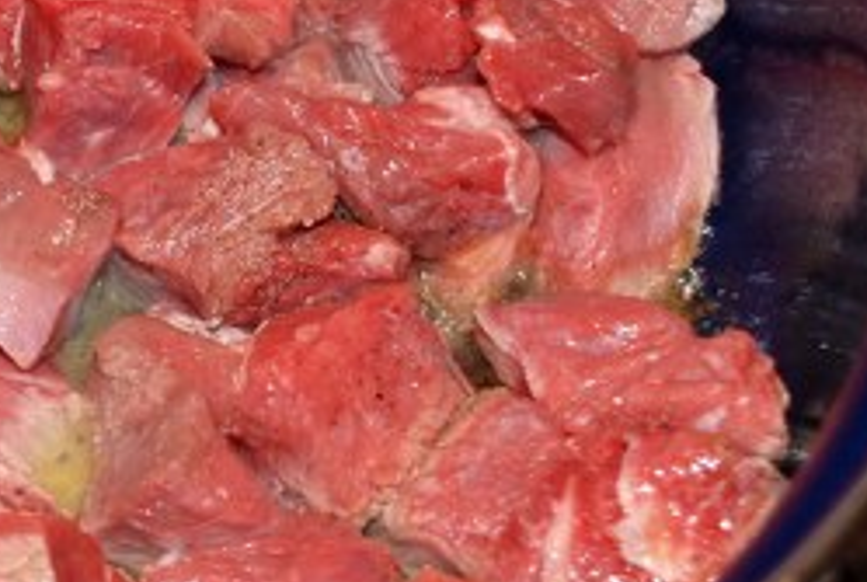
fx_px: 3609
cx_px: -56
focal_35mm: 150
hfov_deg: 13.5
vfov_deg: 9.2
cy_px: 244
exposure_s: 1/60
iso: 200
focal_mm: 31
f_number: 4.2
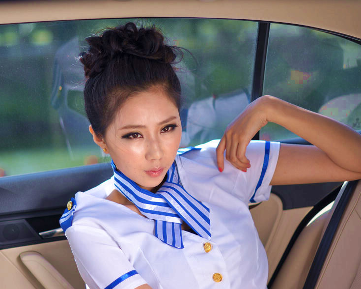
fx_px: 919
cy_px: 144
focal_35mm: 86
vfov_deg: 17.9
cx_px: 155
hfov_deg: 22.2
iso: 200
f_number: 1.4
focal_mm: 50
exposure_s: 1/1000
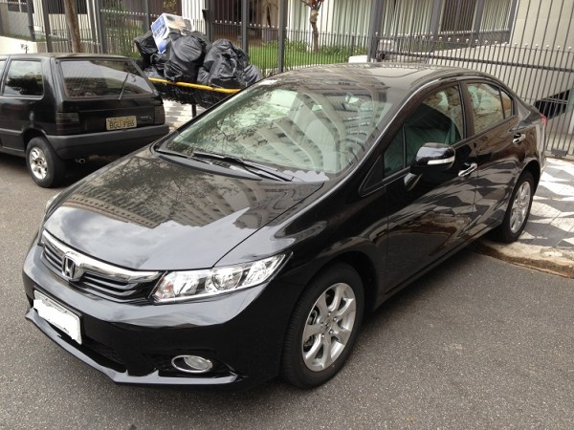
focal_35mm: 33
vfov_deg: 42.9
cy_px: 215
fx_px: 547
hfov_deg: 55.4
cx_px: 287
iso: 50
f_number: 2.4
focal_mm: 4.13
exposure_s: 1/147
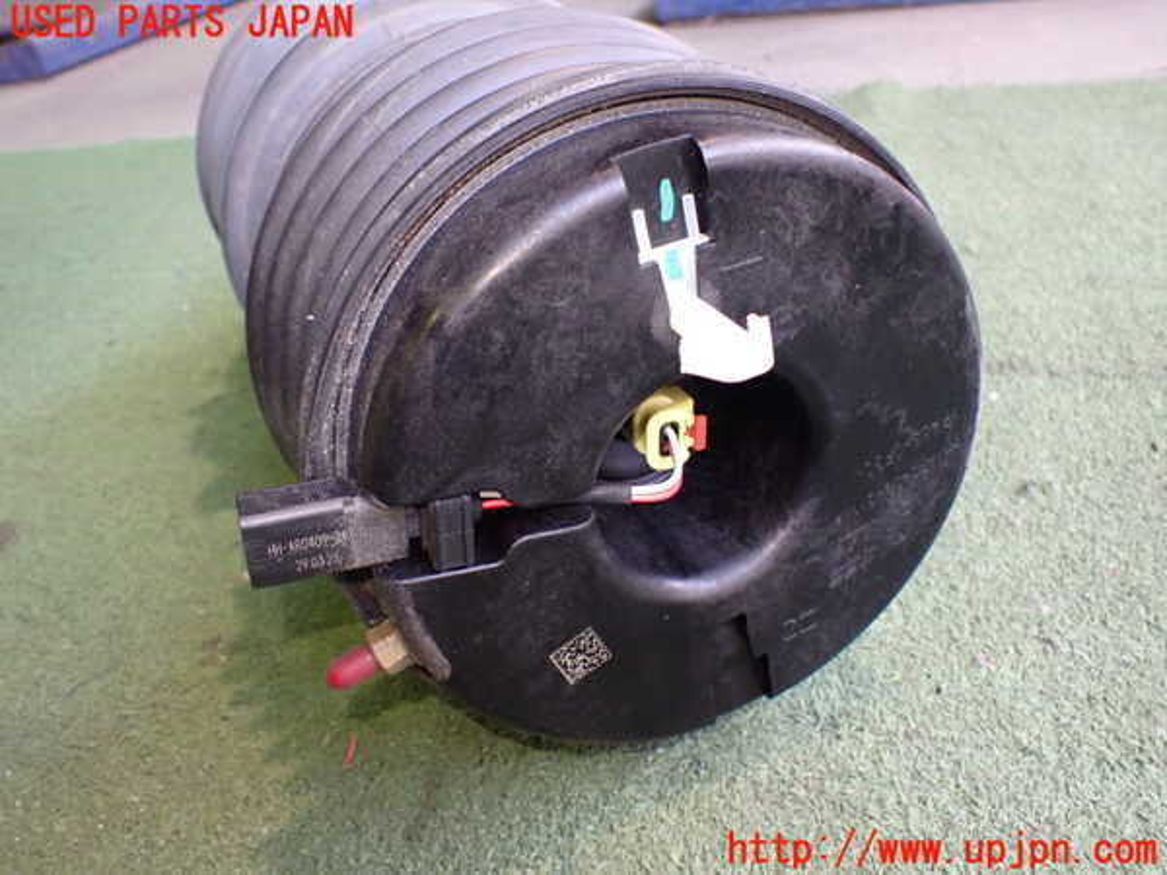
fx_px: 1011
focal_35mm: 30
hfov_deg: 60.0
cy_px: 438
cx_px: 584
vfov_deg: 46.8
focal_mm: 5.4
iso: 800
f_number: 2.3
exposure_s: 1/100
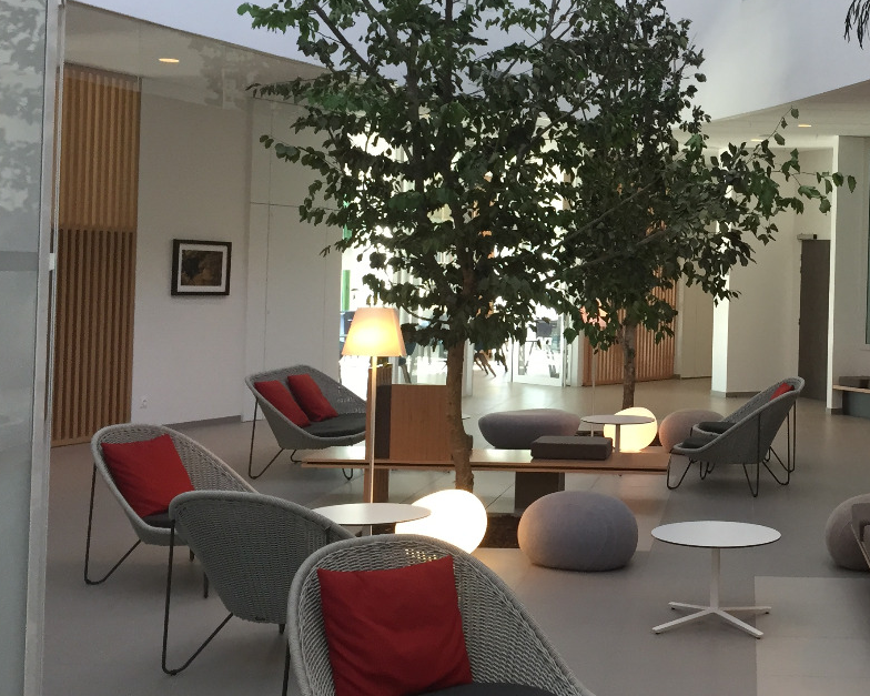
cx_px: 765
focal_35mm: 52
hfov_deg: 34.2
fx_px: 1339
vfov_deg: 29.0
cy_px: 265
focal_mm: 4.15
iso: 32
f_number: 2.2
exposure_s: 1/30
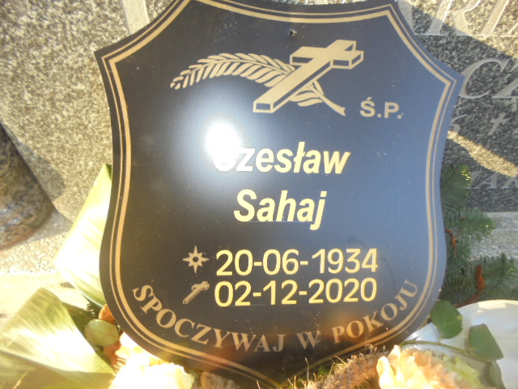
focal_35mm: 26
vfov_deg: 53.1
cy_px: 194
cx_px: 259
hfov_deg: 67.3
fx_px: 389
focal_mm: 4.6
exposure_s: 1/40
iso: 100
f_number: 3.5
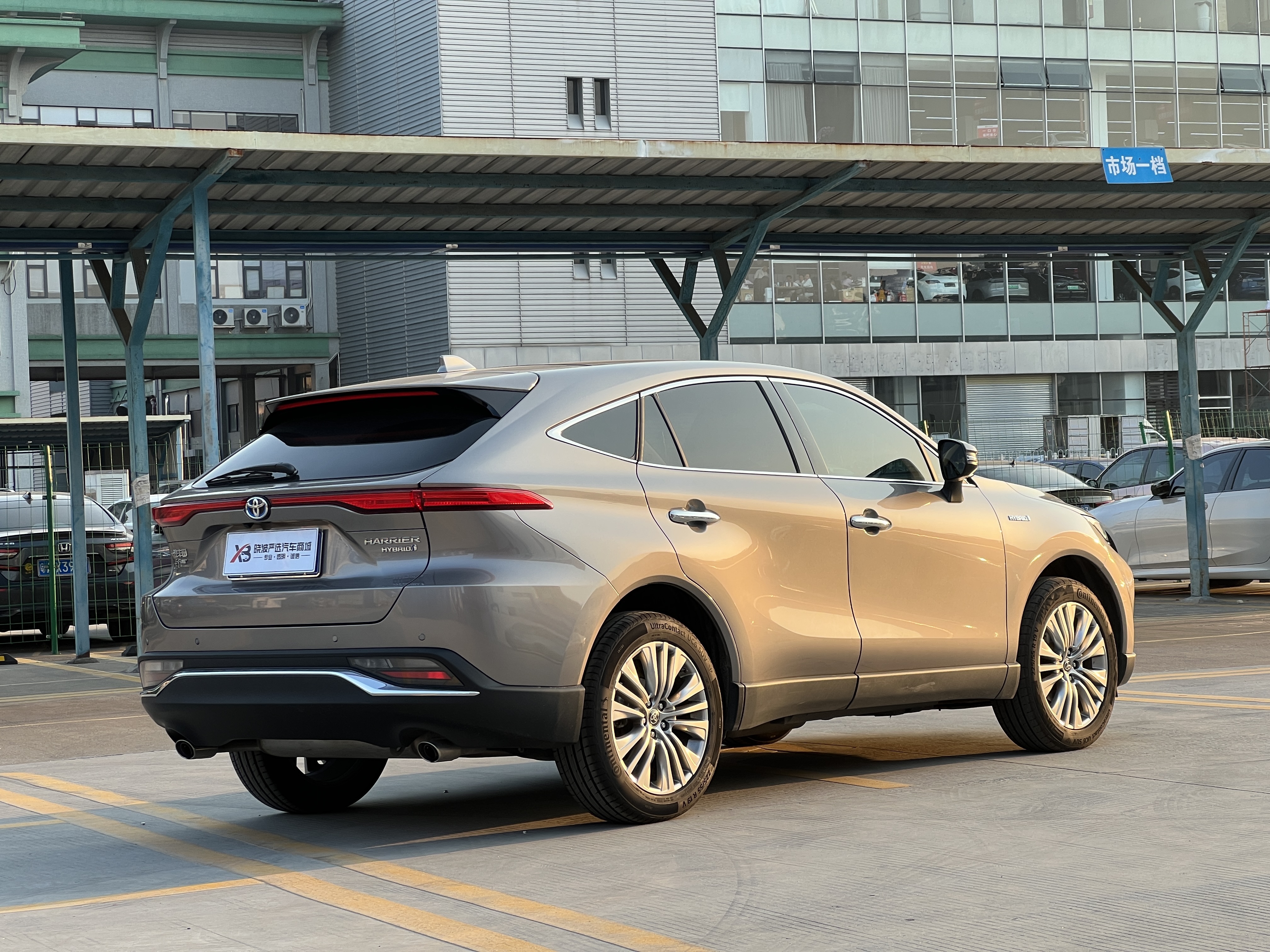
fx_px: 2825
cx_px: 635
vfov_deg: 19.1
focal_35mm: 77
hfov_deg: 25.3
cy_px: 476
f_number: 2.8
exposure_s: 1/122
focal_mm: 9
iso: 32
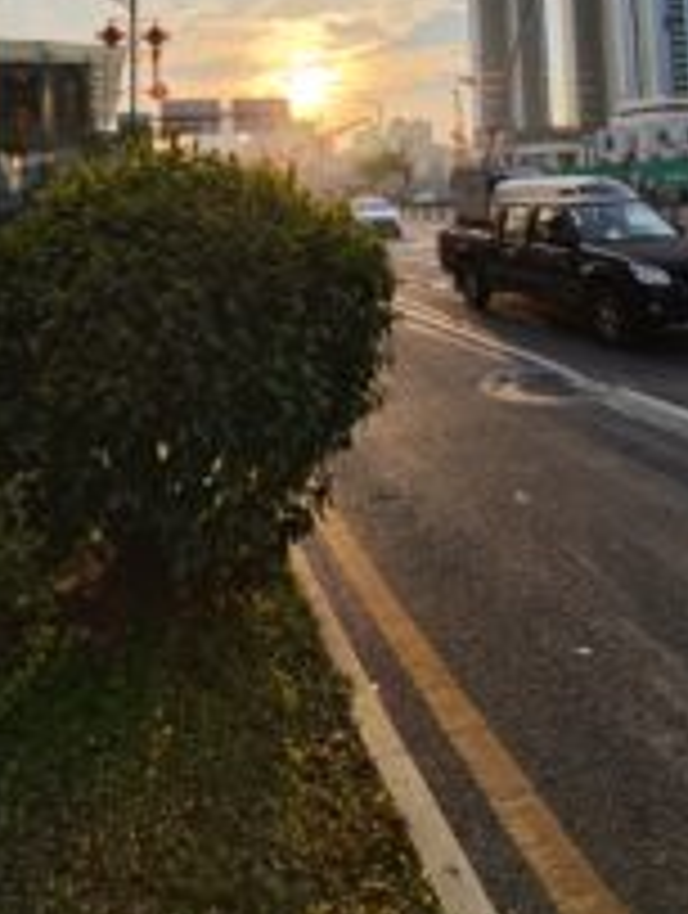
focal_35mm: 29
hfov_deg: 48.4
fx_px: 766
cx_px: 333
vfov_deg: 54.9
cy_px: 122
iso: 50
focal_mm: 2.16
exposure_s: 1/699
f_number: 2.2
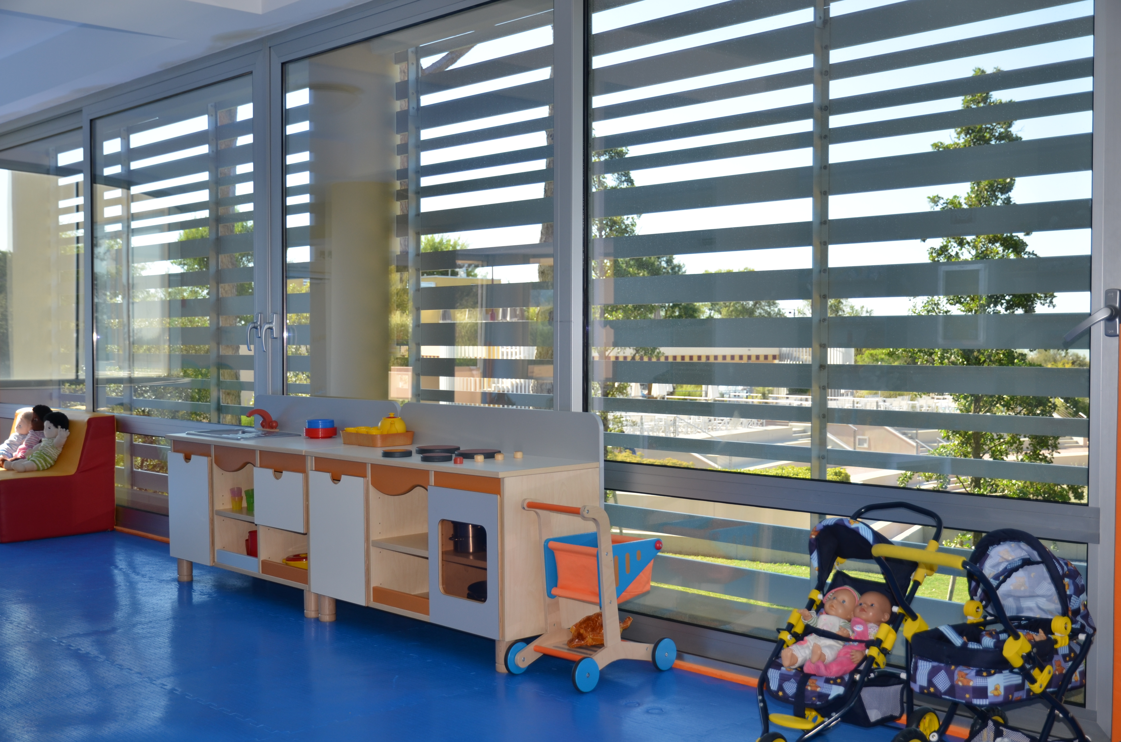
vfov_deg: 34.1
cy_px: 371
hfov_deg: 49.6
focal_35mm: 39
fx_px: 1212
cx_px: 560
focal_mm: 26
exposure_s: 1/250
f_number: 4.2
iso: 140
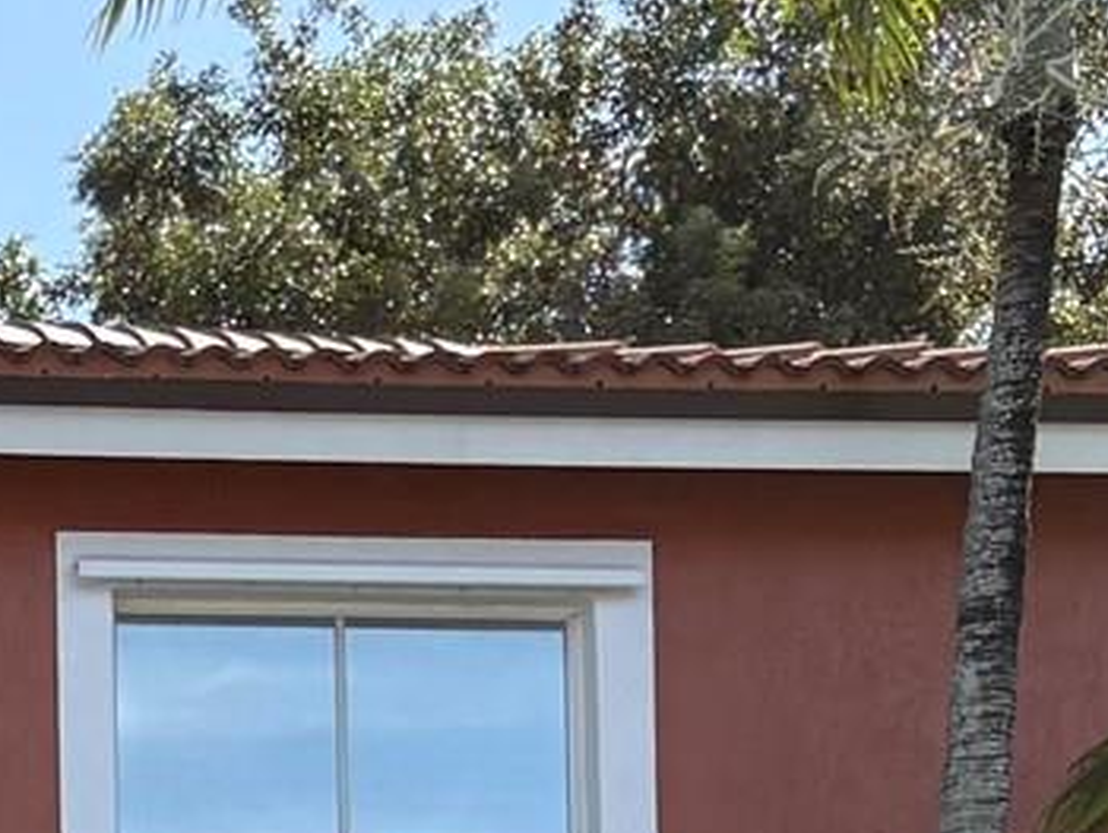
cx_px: -1339
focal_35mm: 152
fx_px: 4869
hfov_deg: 11.3
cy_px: 1843
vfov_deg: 9.0
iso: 50
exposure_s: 1/1667
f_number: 1.6
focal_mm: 5.96
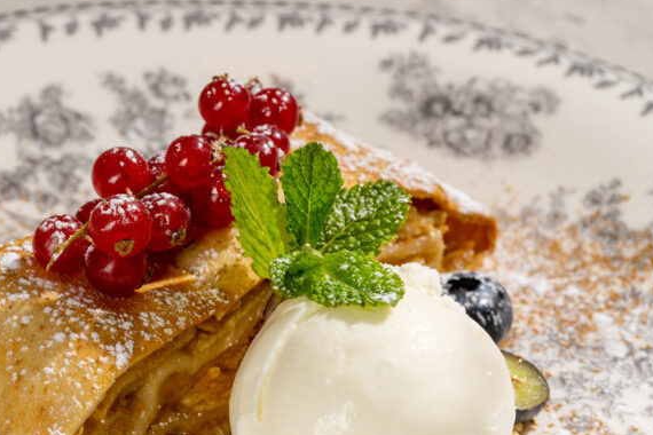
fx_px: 2721
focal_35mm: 150
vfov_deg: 9.1
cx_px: 220
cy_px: 345
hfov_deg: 13.7
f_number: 10
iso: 100
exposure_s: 1/160
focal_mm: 90
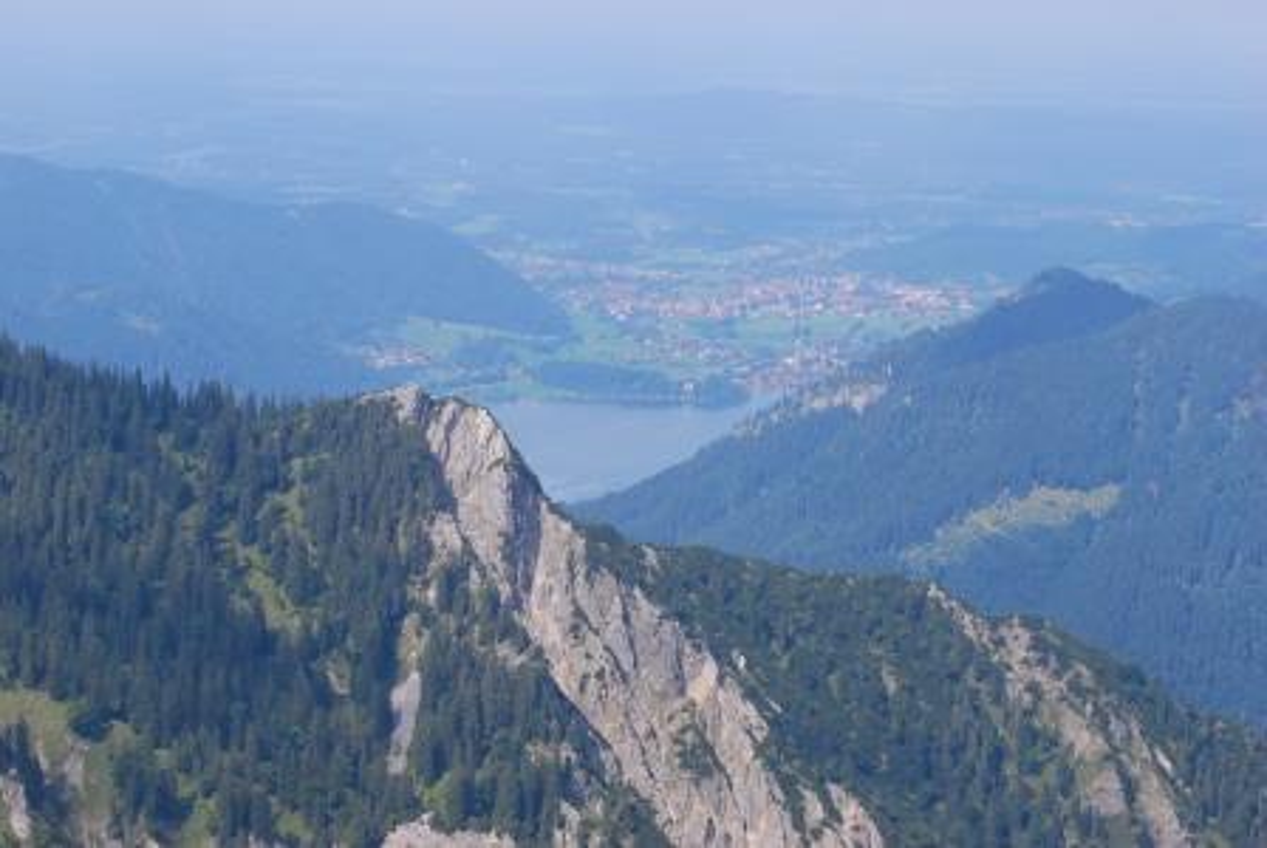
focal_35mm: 105
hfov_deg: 19.4
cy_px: 424
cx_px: 634
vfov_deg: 13.1
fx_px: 3700
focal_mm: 70
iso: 200
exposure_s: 1/640
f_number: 6.3
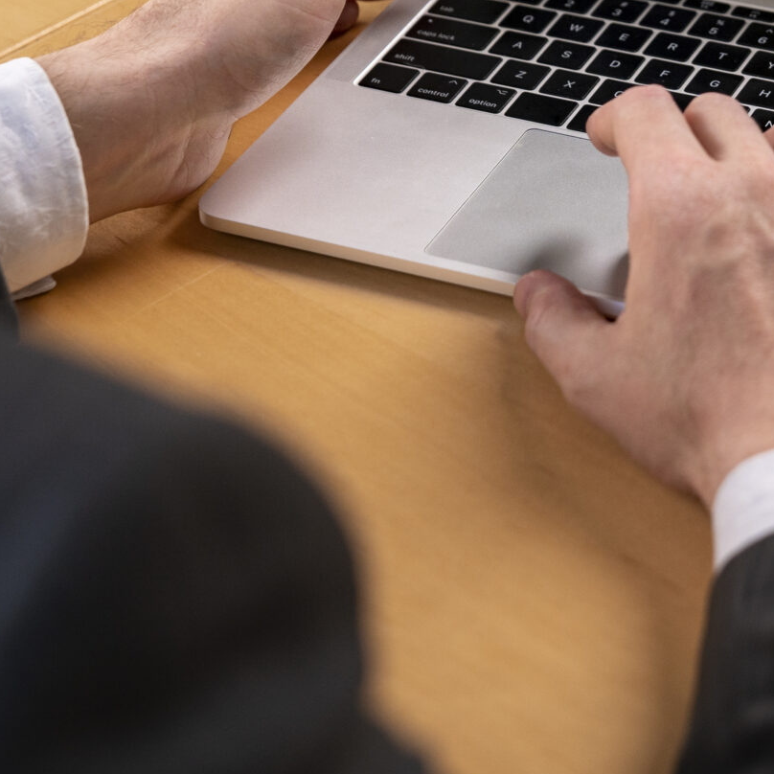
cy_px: 27
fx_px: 3542
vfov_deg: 12.3
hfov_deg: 12.4
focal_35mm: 140
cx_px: 633
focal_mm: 52
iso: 200
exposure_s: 1/320
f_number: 3.2
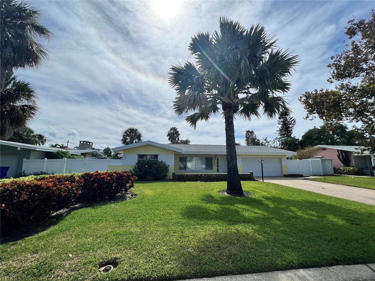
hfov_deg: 106.2
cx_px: 188
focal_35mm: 13
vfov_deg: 89.9
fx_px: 141
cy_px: 140
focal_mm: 1.57
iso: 32
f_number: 1.8
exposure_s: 1/3922
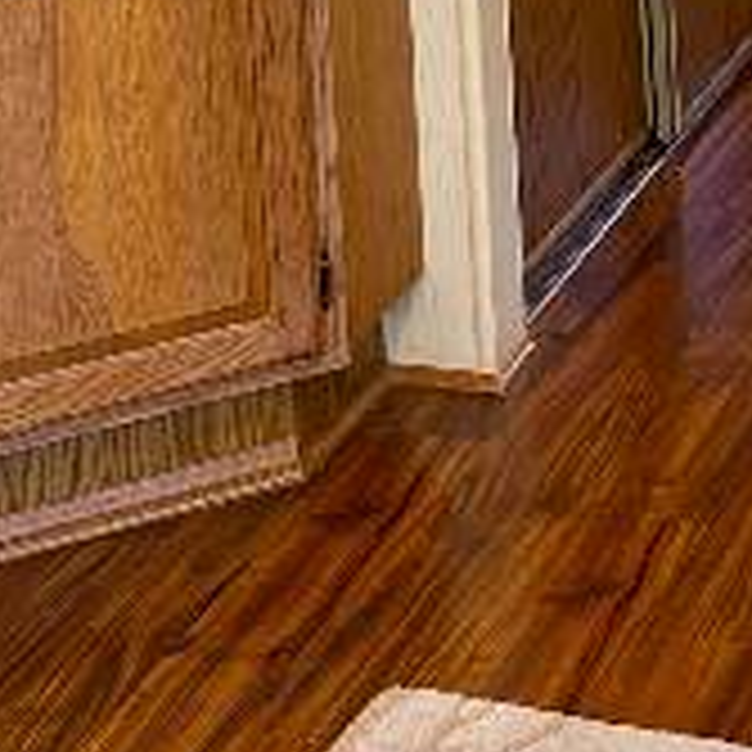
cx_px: 657
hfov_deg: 14.8
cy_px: -502
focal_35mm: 117
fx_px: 2876
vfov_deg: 13.7
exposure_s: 1/60
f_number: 1.6
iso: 80
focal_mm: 5.96
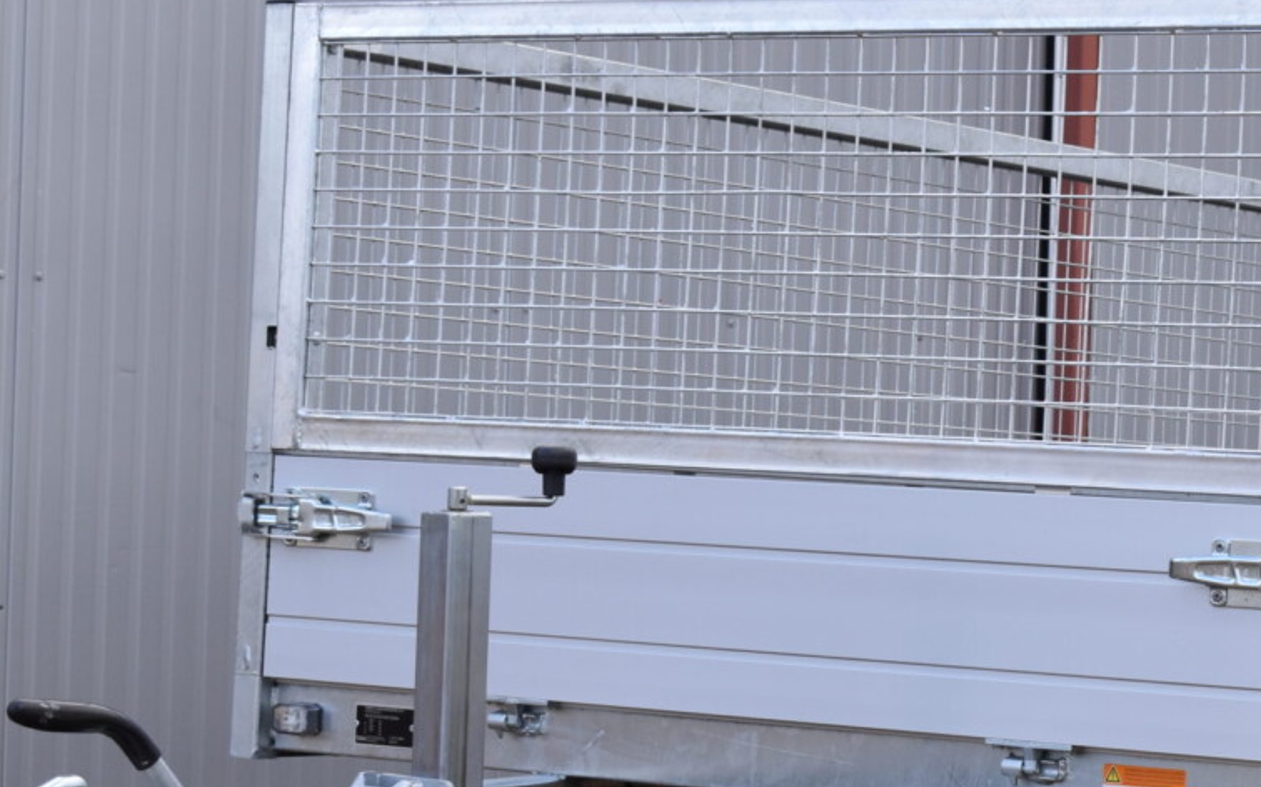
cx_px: 1144
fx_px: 4226
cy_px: 519
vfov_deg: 10.6
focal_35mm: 123
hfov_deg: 16.7
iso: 400
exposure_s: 1/250
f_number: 8
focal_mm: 38
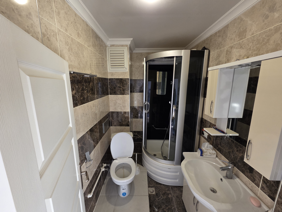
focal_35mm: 13
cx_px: 141
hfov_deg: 106.2
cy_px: 106
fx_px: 106
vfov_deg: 89.9
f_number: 2.2
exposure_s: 1/50
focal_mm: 2.2
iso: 320
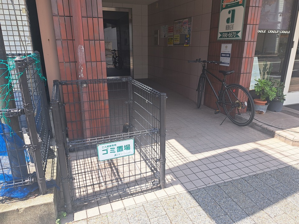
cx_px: 150
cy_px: 112
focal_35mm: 24
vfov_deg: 56.8
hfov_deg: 71.6
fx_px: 207
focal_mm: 5.23
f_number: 1.8
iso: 50
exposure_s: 1/344
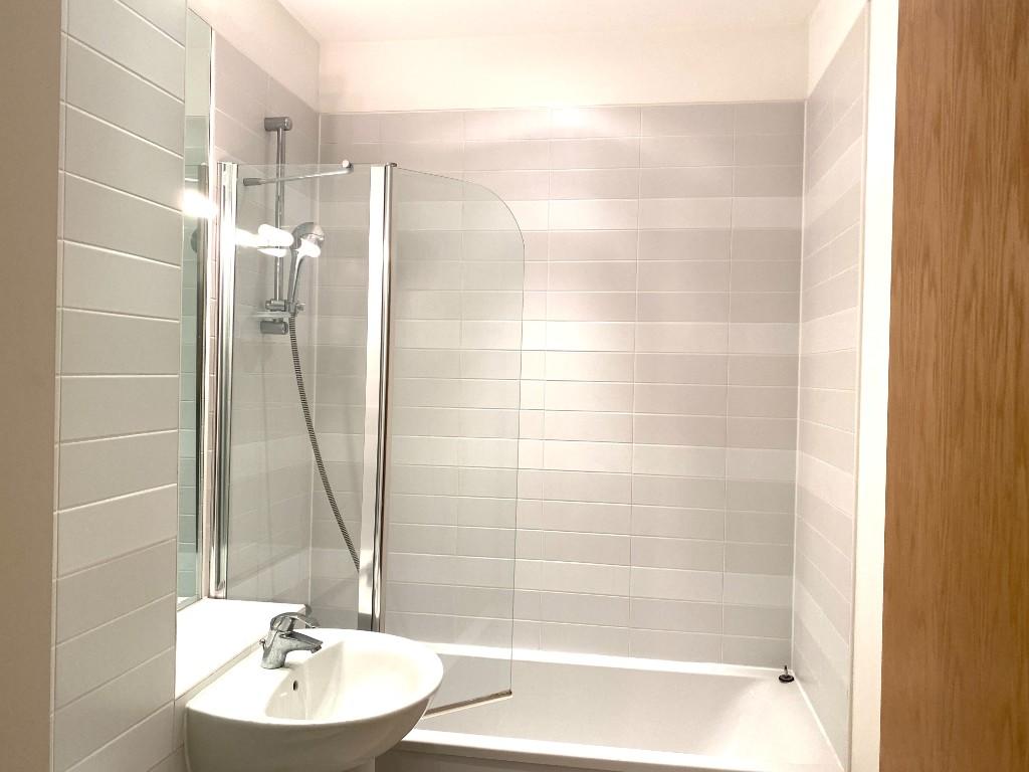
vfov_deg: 53.1
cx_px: 514
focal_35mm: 26
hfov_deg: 67.3
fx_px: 773
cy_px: 386
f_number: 1.8
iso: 100
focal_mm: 4.25
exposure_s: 1/100
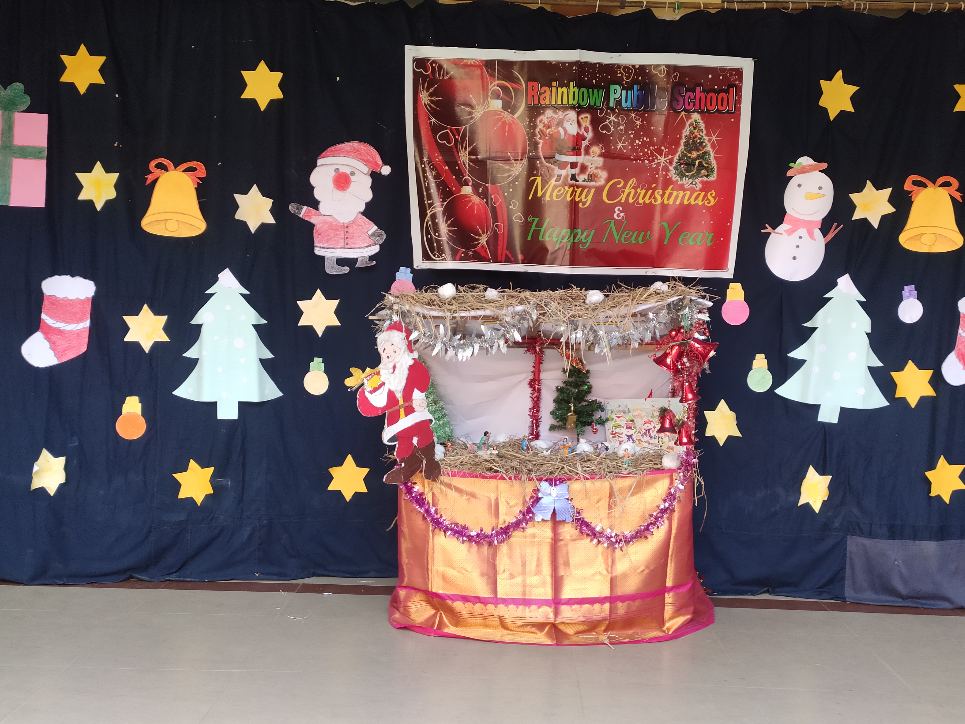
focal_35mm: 28
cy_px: 363
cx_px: 520
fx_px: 781
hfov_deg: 63.4
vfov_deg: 49.8
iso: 169
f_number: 1.79
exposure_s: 1/50
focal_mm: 4.74
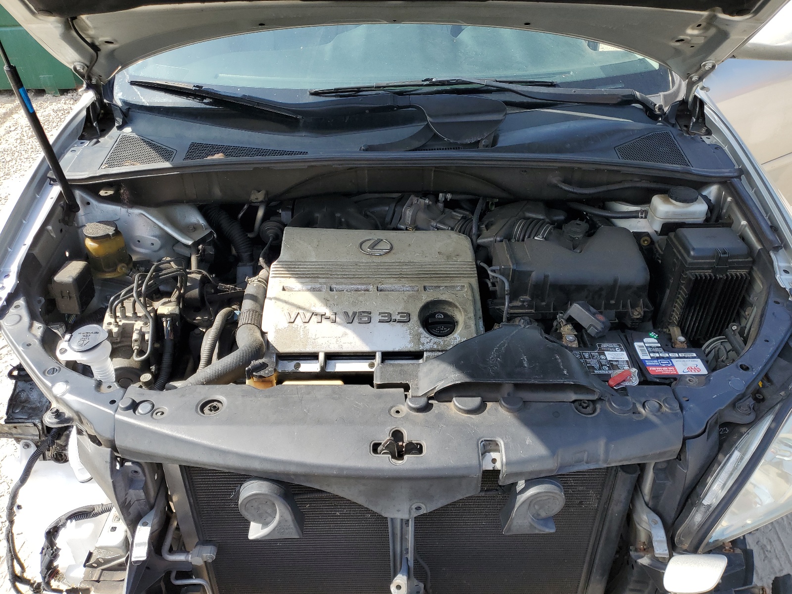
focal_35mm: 26
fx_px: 595
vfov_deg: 53.1
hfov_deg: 67.3
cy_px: 297
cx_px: 396
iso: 50
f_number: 1.5
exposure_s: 1/1250
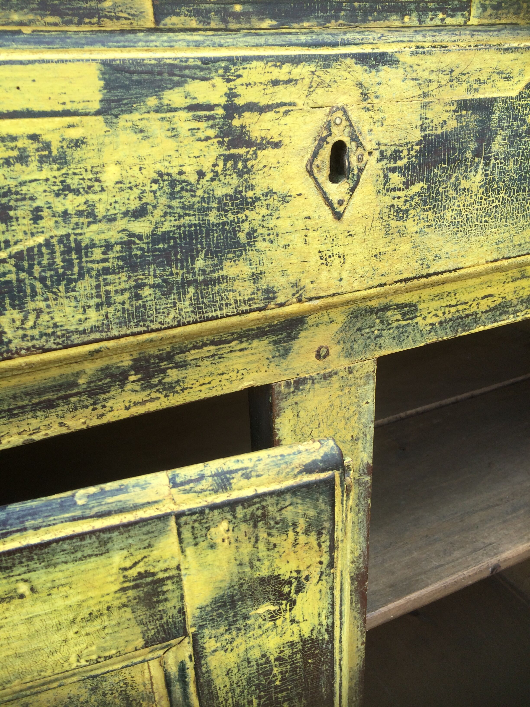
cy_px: 354
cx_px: 265
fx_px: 592
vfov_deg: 61.7
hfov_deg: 48.2
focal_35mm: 29
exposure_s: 1/265
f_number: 2.2
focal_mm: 4.15
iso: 32
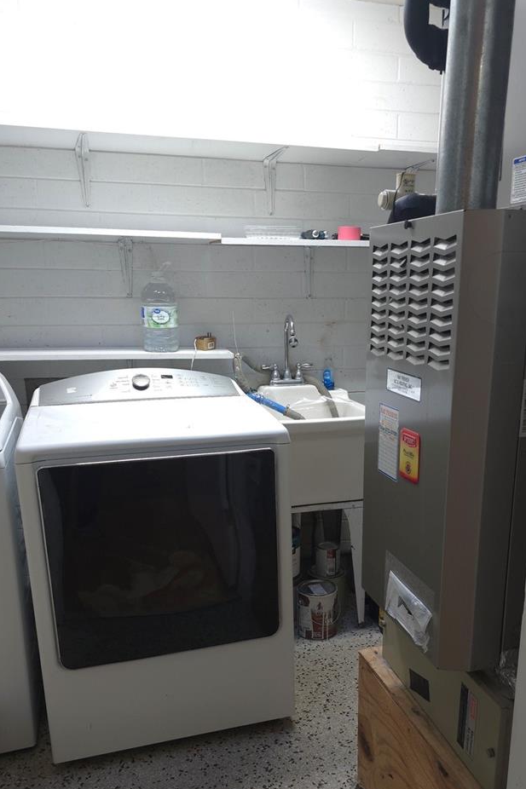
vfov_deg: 59.5
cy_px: 495
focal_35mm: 31
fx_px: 680
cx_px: 312
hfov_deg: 42.1
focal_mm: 6.3
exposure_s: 1/60
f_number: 1.7
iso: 200
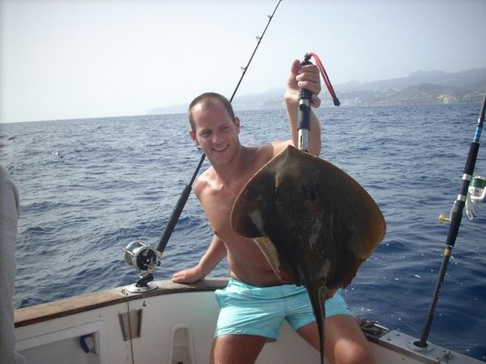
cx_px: 243
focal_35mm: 37
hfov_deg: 50.2
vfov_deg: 38.6
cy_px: 182
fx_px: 519
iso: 64
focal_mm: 6.2
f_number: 5.6
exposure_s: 1/210
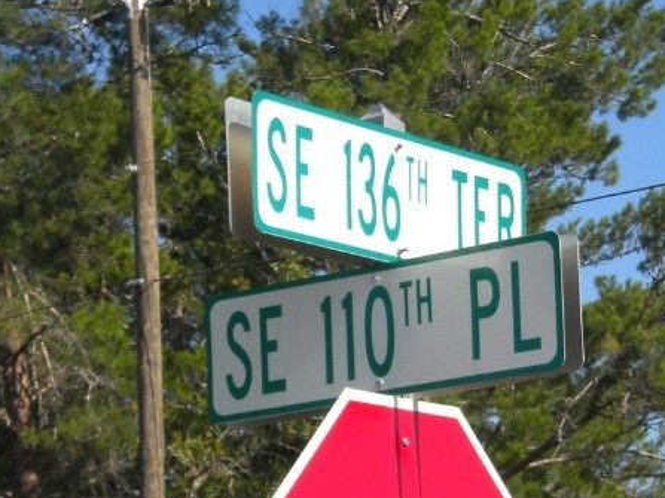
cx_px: 423
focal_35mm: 181
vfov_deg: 8.2
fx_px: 3476
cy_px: 449
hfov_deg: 10.9
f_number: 7.2
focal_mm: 14.3
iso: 80
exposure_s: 1/242
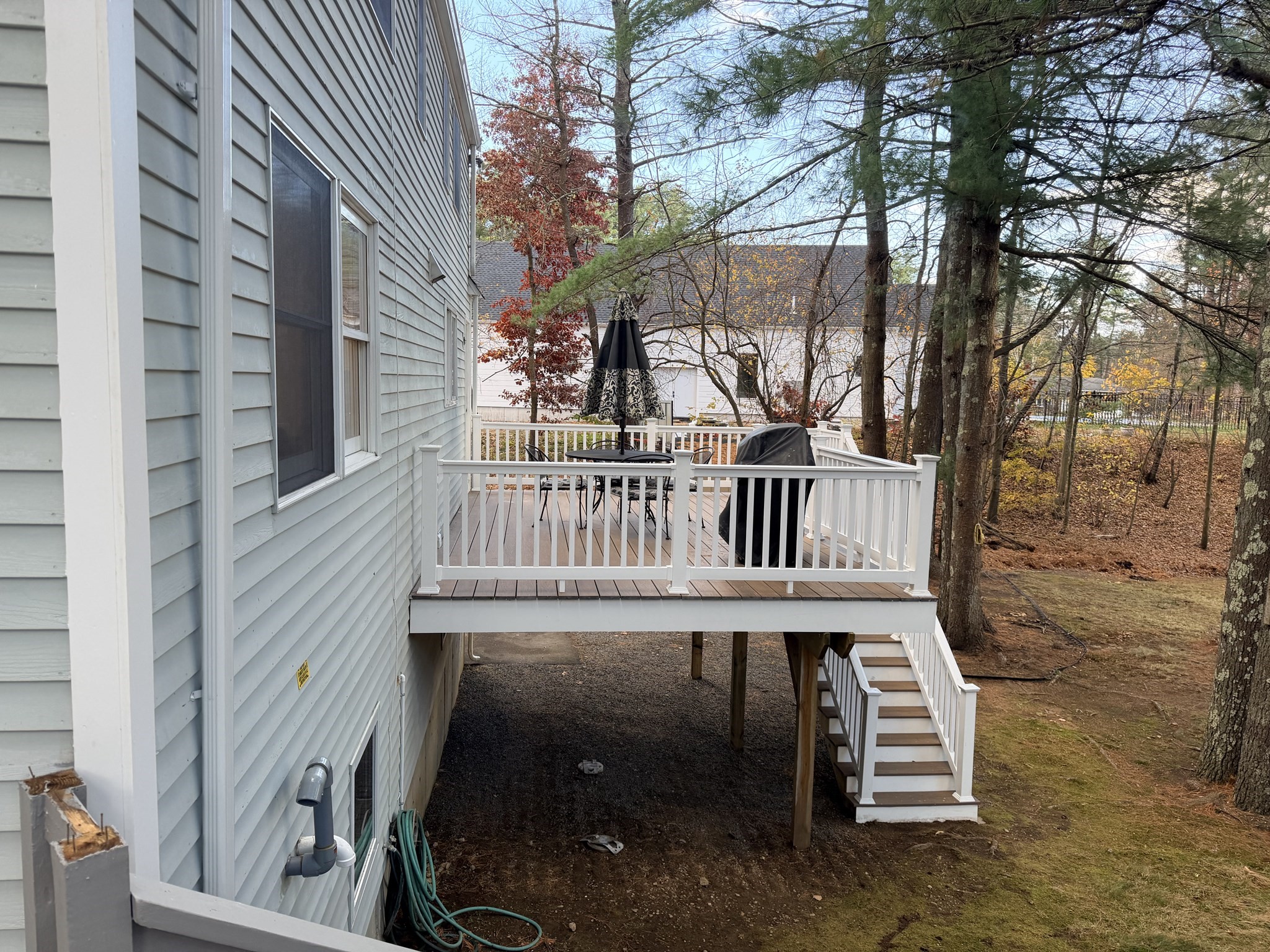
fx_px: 881
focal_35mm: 24
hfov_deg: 71.6
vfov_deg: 56.8
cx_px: 635
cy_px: 476
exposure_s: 1/159
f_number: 1.78
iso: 80
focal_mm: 6.76
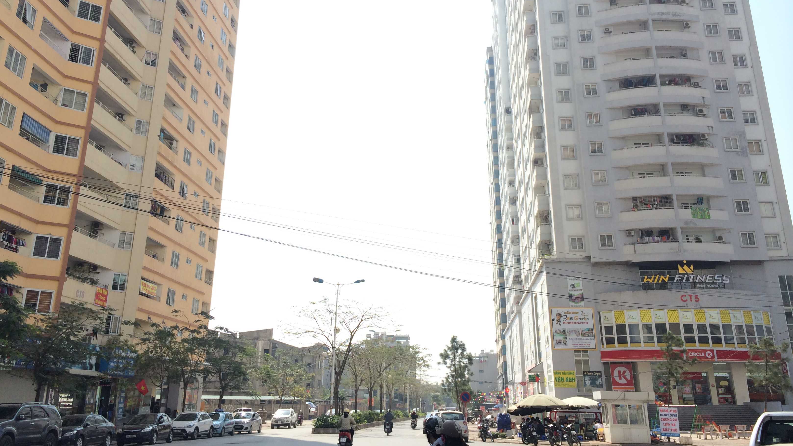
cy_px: 161
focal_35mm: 33
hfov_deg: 59.5
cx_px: 396
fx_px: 694
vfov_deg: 35.4
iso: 40
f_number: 2.2
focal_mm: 4.12
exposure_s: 1/1414
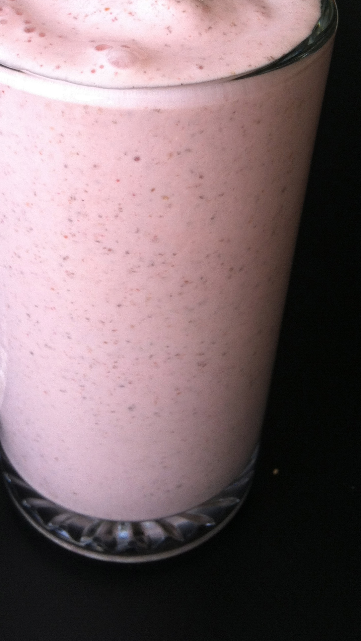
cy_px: 219
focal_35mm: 51
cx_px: 107
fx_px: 868
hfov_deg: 23.3
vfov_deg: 40.1
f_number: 2.8
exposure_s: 1/40
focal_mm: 3.85
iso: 80
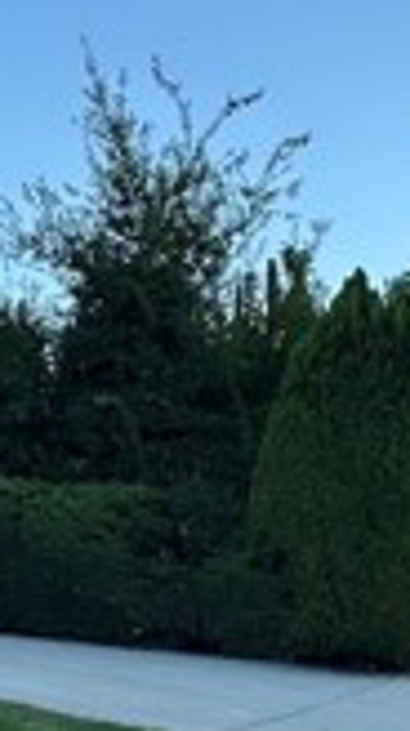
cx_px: 116
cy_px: 628
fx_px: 1975
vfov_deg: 20.6
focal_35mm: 102
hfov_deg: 11.8
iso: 80
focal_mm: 6.86
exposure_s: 1/1227
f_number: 1.78
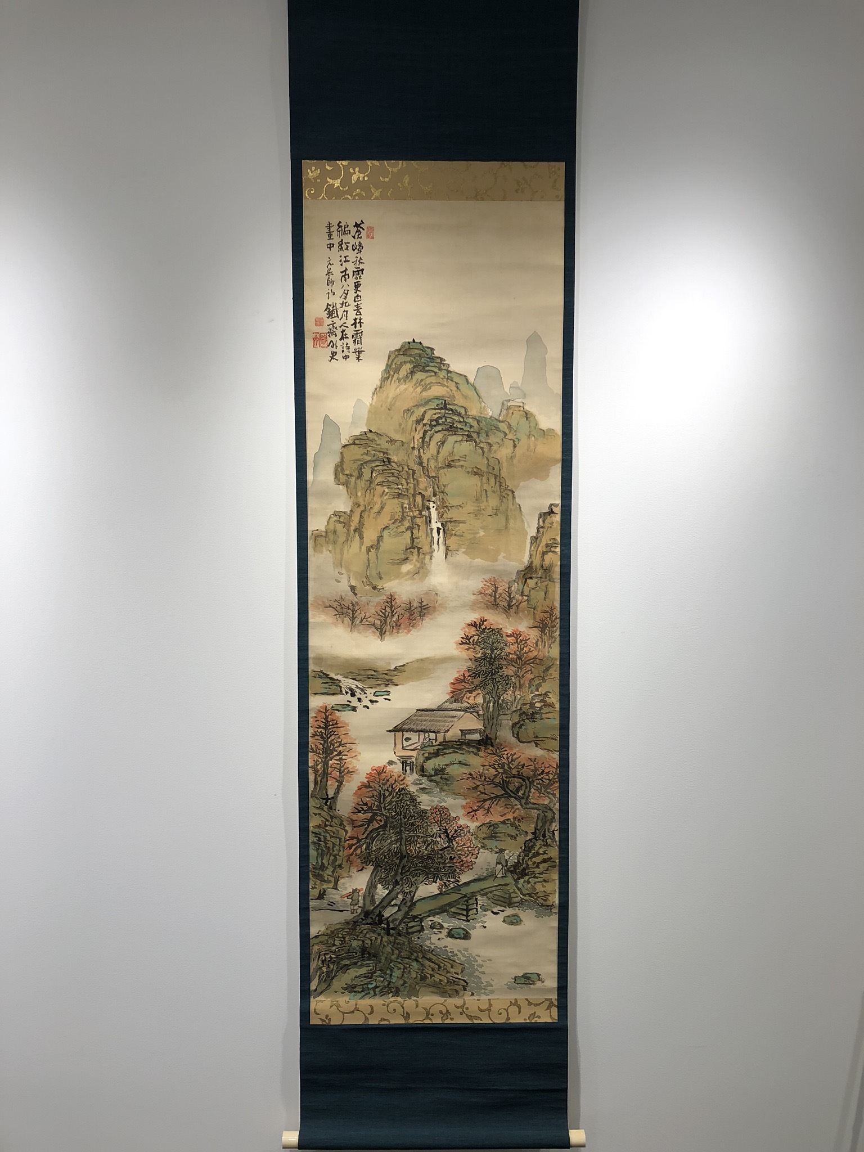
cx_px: 432
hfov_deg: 49.7
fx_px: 932
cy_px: 576
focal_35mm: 28
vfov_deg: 63.4
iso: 25
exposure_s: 1/40
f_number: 1.8
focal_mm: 3.99
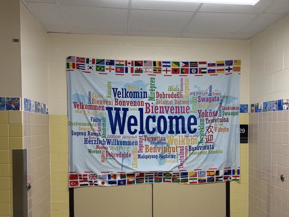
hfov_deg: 50.0
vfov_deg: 38.4
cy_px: 135
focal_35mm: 37
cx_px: 162
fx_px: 309
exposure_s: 1/120
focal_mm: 5.96
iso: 100
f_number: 1.6
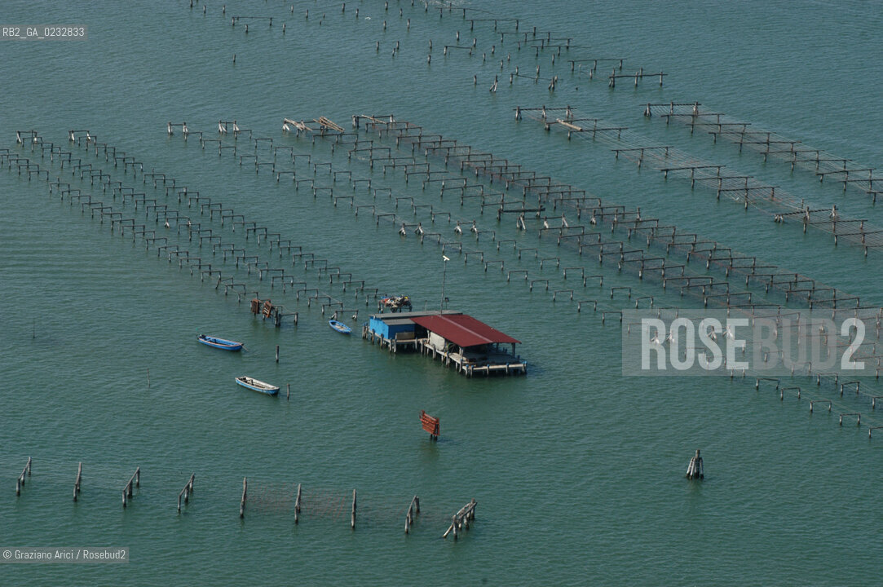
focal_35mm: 174
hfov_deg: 11.8
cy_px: 294
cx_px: 442
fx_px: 4264
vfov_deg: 7.9
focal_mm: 116
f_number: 6.3
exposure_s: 1/640
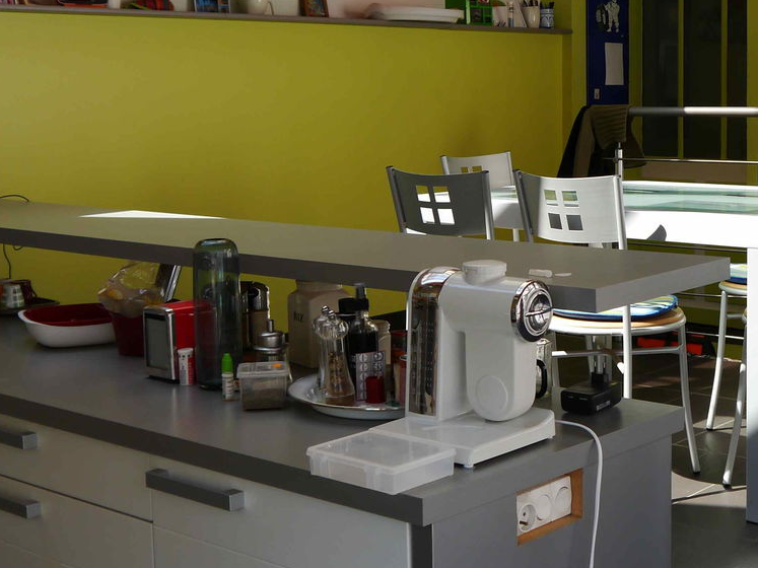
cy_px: 215
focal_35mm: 60
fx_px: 1314
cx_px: 571
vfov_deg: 24.3
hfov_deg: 31.6
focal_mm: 14
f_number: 4
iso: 160
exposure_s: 1/160
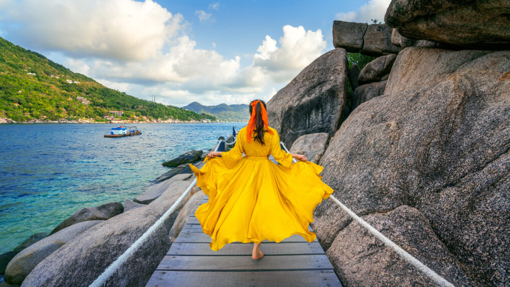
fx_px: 230
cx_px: 253
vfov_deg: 63.9
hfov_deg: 95.9
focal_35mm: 17
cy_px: 136
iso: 200
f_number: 8
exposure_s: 1/320
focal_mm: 16
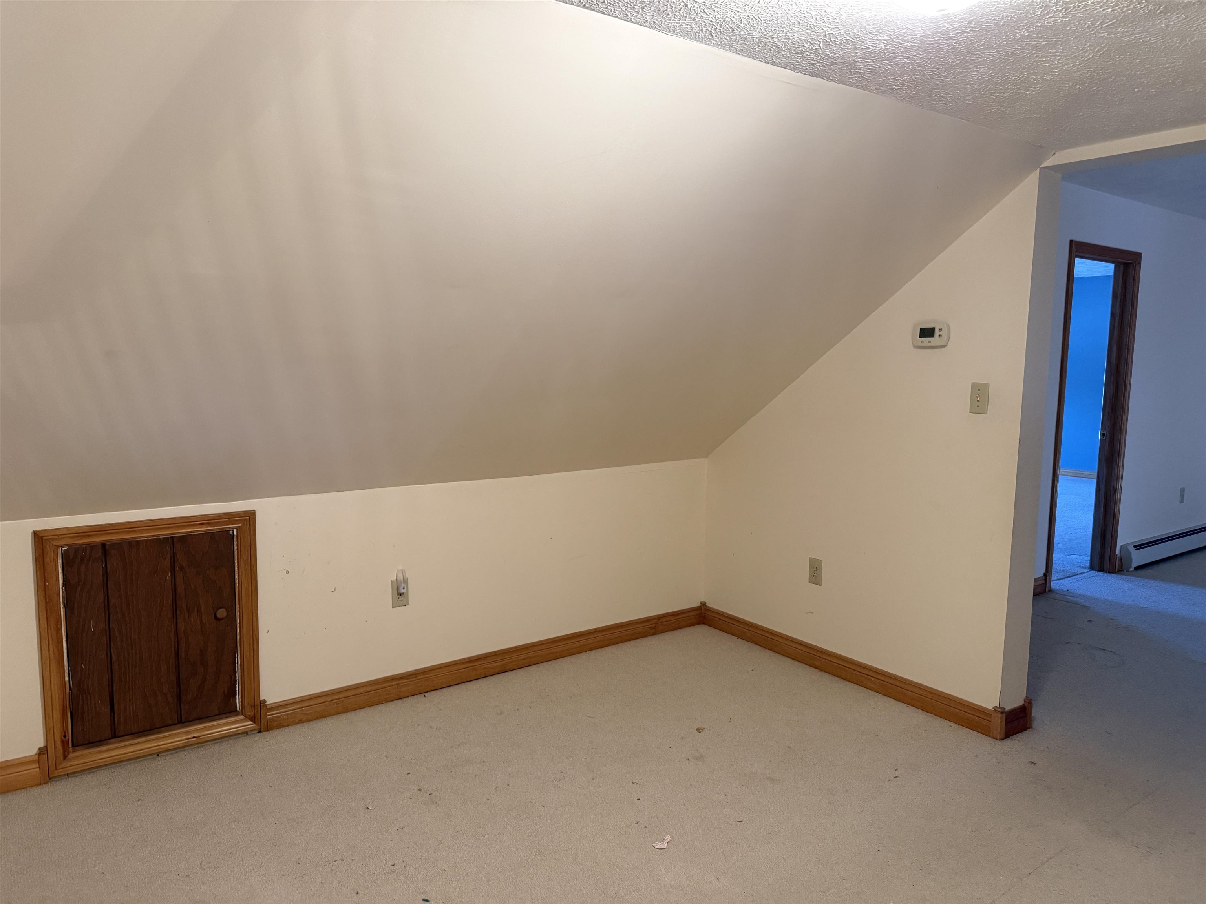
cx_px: 603
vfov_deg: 56.8
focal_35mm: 24
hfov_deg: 71.6
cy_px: 452
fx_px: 836
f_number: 1.78
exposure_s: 1/60
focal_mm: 6.76
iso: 400
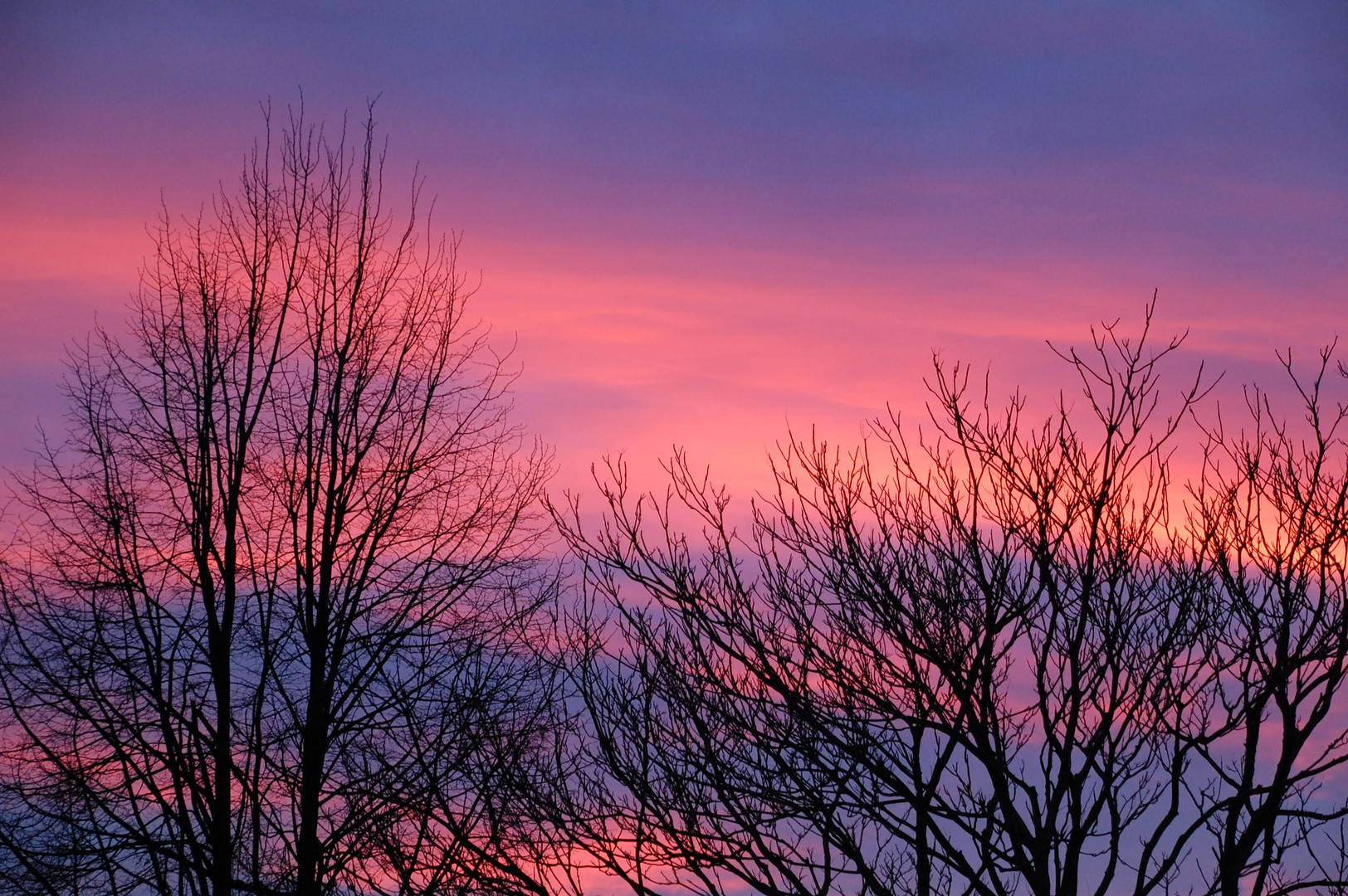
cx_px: 674
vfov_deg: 11.7
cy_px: 448
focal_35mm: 117
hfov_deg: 17.5
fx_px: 4377
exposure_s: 1/30
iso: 1100
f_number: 5.6
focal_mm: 78
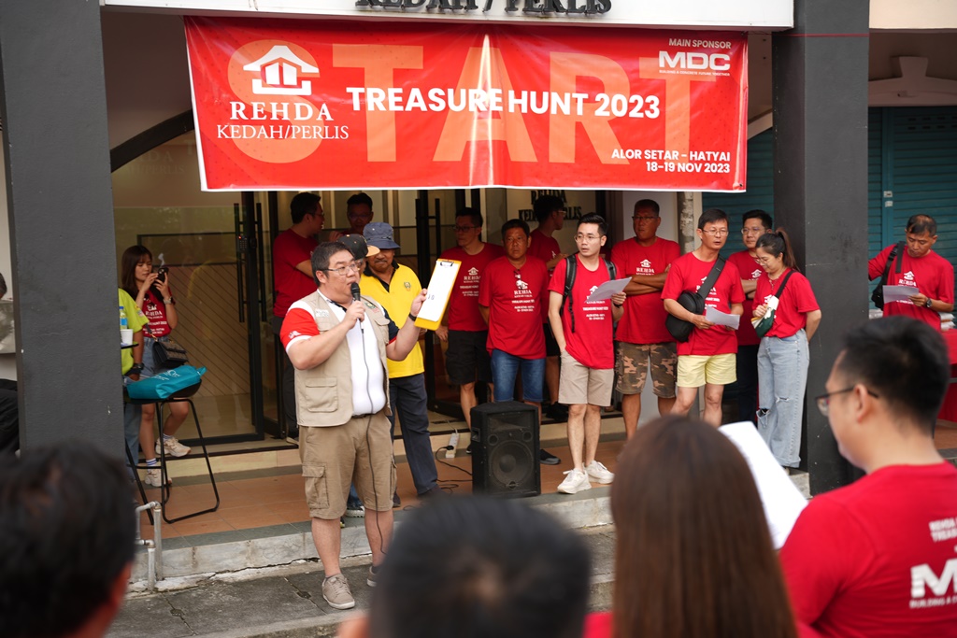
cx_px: 478
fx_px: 1433
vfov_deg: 25.1
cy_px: 319
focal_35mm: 54
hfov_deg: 36.9
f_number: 3.5
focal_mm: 53.9
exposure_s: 1/40
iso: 64
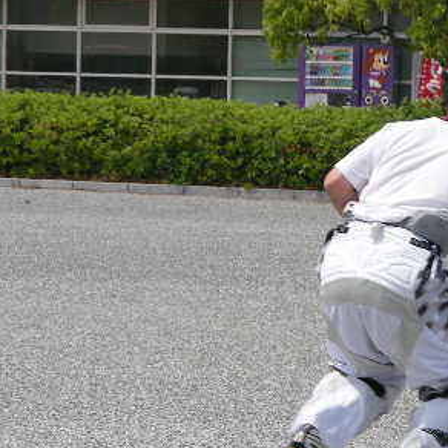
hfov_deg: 6.1
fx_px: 4202
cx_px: 305
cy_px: 193
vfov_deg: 6.1
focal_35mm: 287
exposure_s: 1/515
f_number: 4
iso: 50
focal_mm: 24.7
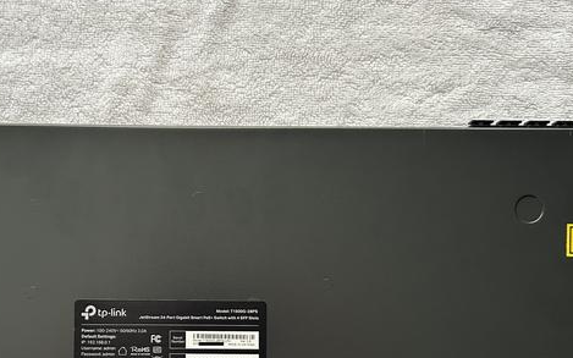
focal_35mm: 47
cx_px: 177
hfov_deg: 41.9
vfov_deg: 26.6
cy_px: 316
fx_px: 734
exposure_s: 1/107
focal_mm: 5.7
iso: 125
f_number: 1.5
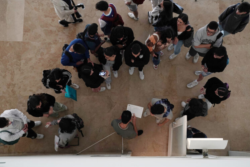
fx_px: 264
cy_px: 83
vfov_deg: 35.1
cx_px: 123
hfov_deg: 50.7
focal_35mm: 38
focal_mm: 37
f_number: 5
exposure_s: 1/80
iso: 1000
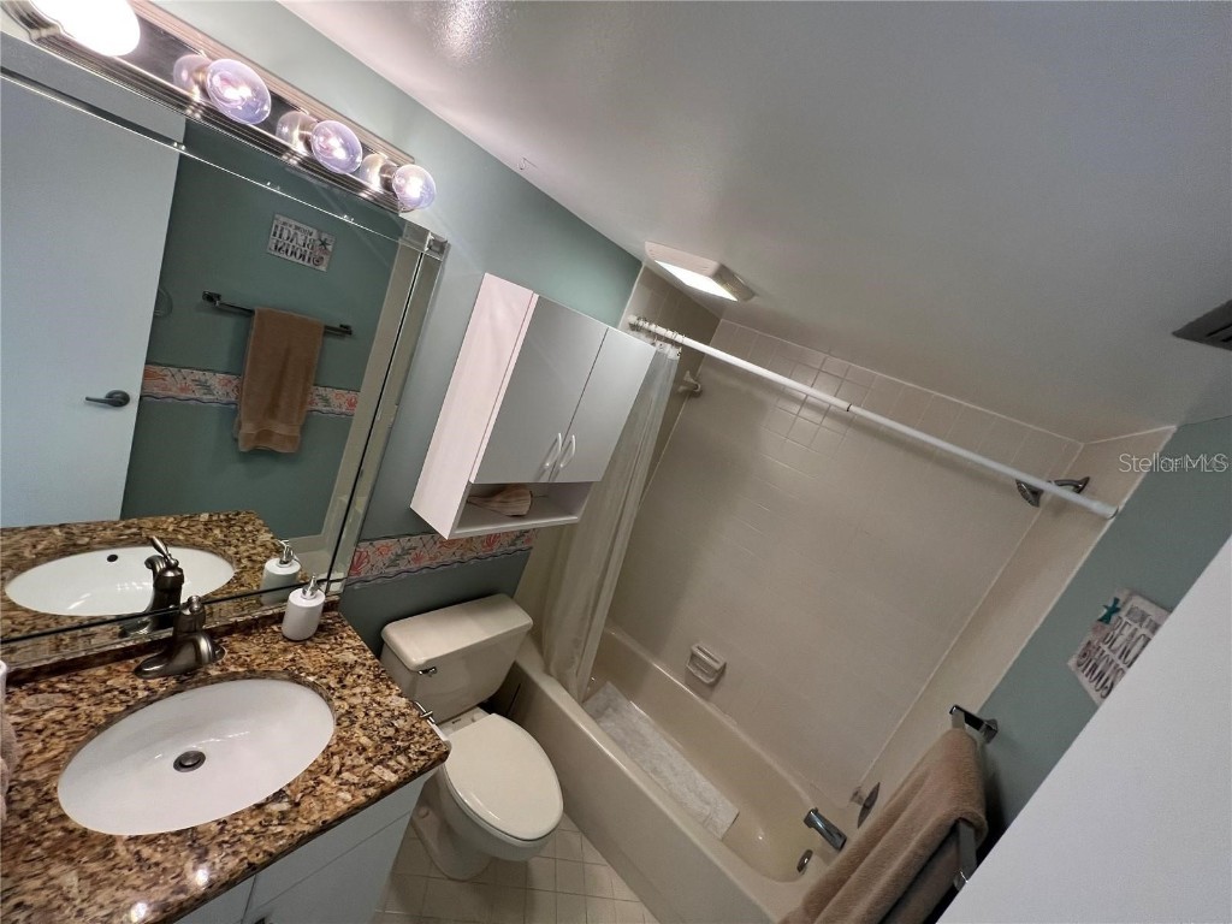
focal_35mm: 13
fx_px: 463
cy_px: 462
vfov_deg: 89.9
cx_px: 616
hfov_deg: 106.2
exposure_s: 1/120
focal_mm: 1.57
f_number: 1.8
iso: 200
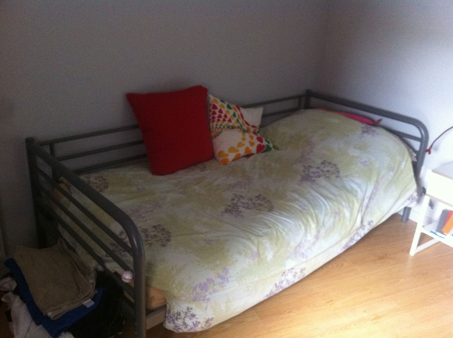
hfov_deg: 52.7
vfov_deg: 40.6
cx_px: 226
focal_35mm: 35
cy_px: 169
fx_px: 457
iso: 400
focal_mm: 3.85
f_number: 2.8
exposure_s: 1/15
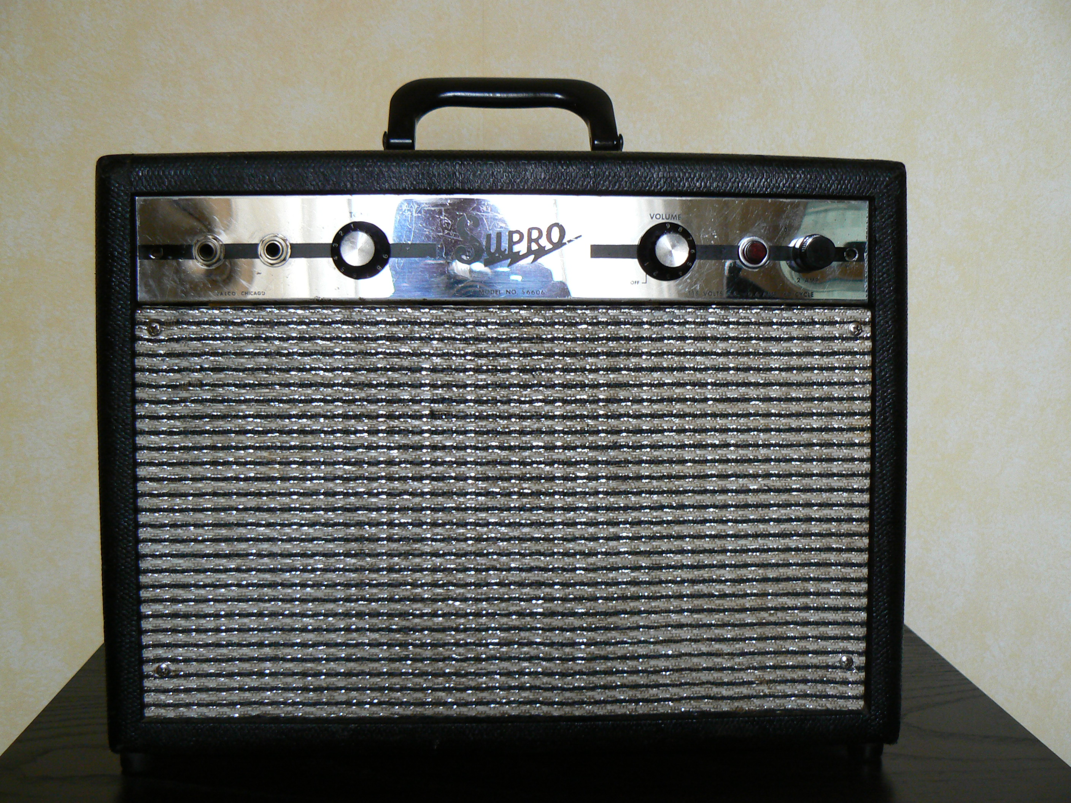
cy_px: 402
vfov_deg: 39.7
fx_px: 1114
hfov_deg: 51.4
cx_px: 536
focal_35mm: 36
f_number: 2.8
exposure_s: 1/30
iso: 125
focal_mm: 6
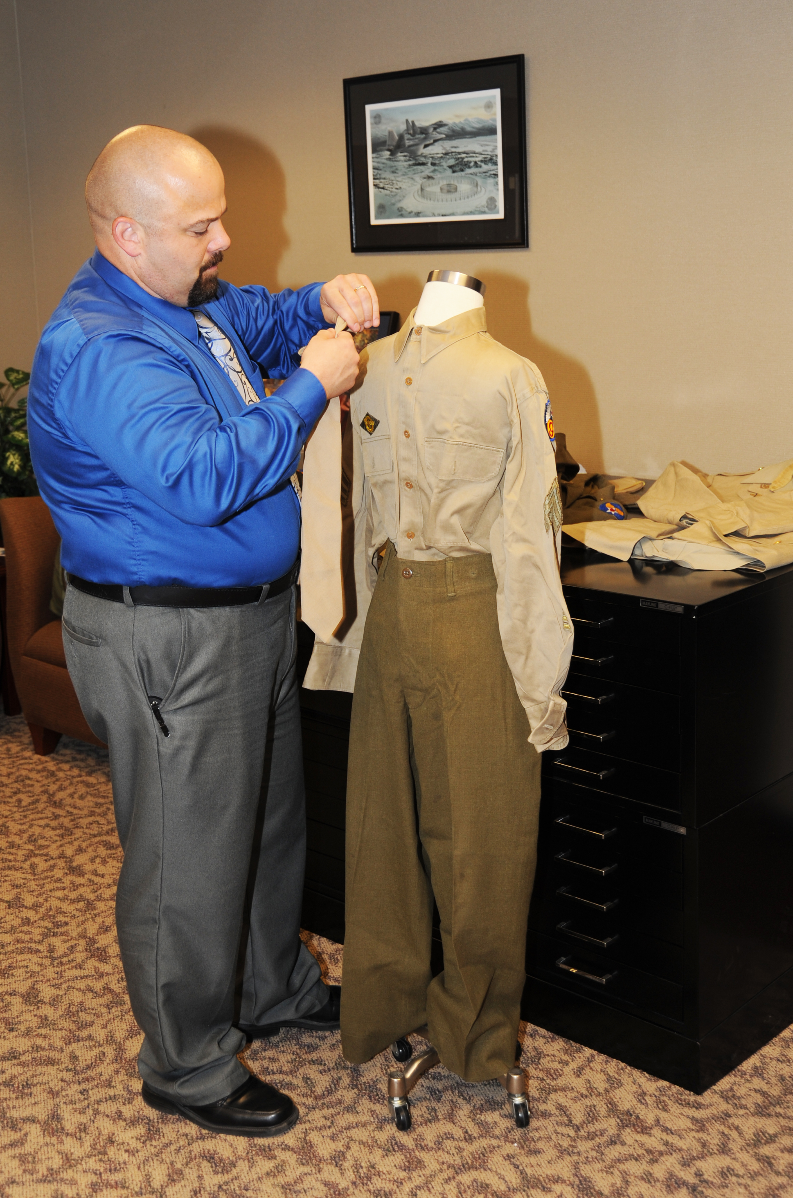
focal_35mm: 38
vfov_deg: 50.8
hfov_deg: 34.9
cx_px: 396
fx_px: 1262
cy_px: 599
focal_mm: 38
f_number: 5.6
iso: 400
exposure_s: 1/40
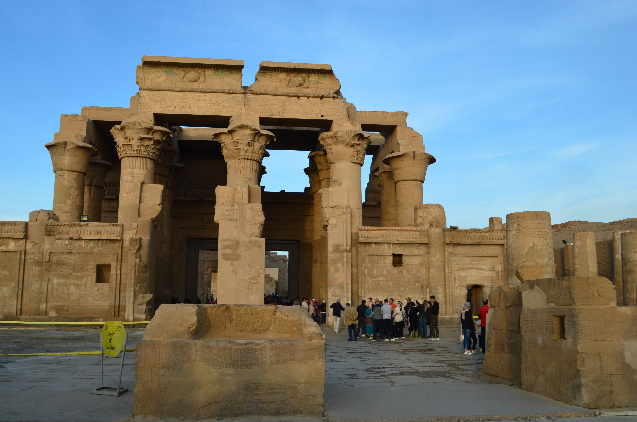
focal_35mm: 33
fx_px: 583
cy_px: 211
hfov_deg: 57.3
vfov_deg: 39.8
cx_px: 318
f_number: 10
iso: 200
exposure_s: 1/80
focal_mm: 22
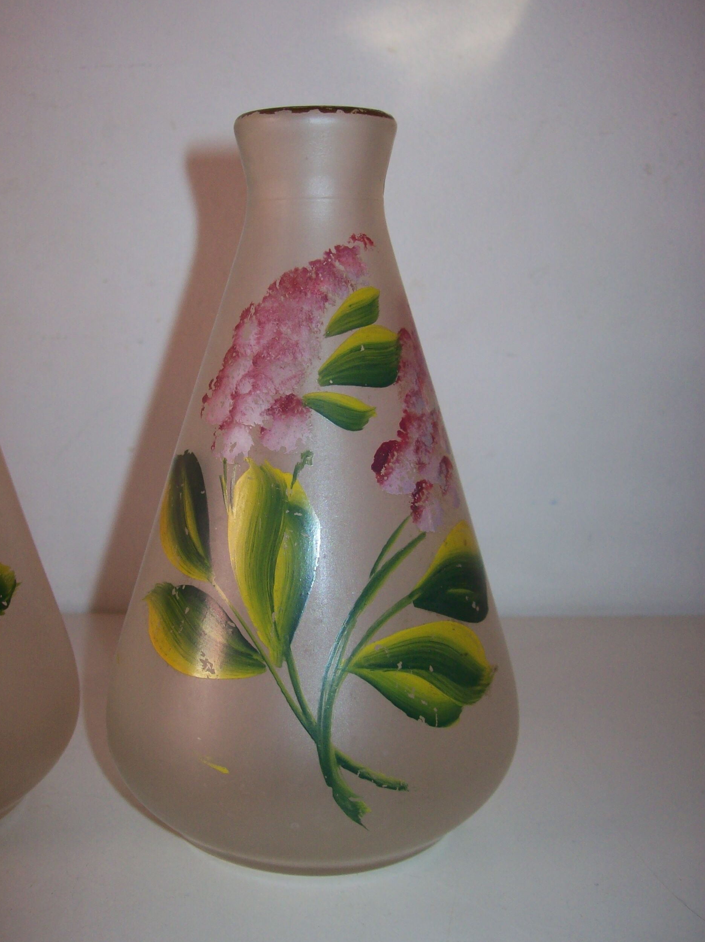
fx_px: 1114
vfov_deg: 45.8
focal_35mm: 41
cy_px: 458
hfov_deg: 35.1
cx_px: 311
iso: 80
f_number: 2.7
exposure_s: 1/64
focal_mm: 6
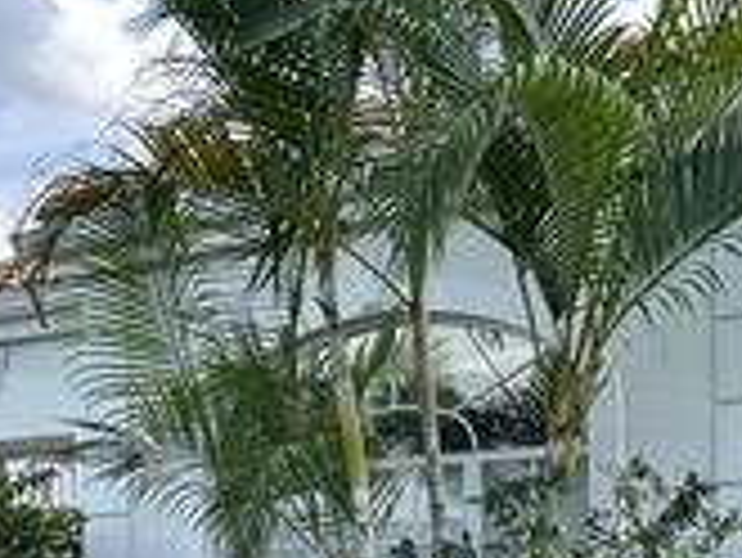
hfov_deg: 30.5
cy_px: 540
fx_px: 1351
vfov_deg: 22.5
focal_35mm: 63
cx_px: 490
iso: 50
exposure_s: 1/1209
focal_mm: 5.7
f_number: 1.5
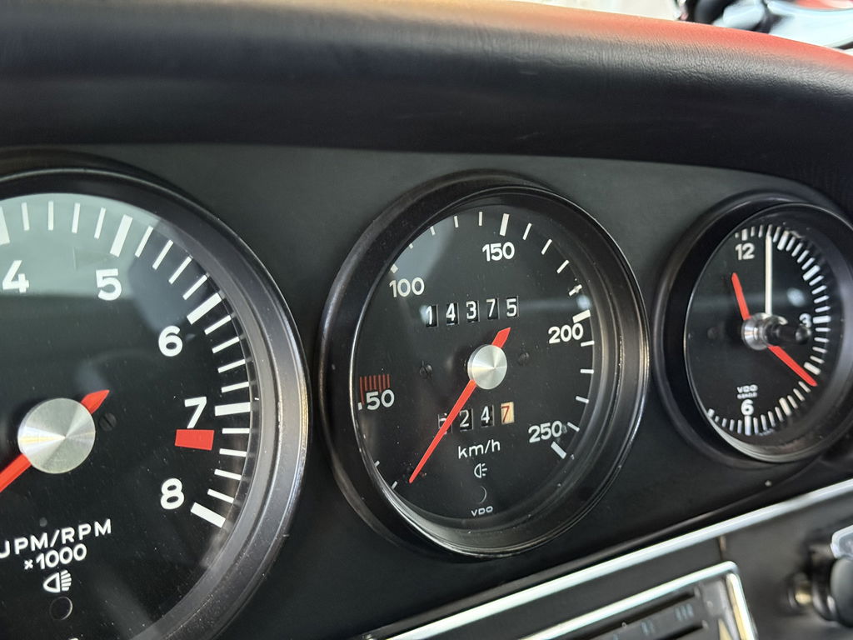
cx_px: 426
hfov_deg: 39.7
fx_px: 1183
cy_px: 320
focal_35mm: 48
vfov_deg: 30.3
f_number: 1.78
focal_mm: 6.76
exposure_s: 1/25
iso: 640
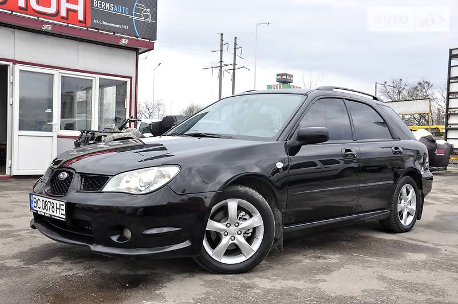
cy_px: 152
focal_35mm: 38
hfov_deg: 51.3
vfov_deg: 35.4
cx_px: 229
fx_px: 476
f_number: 9
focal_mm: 25
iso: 800
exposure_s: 1/320
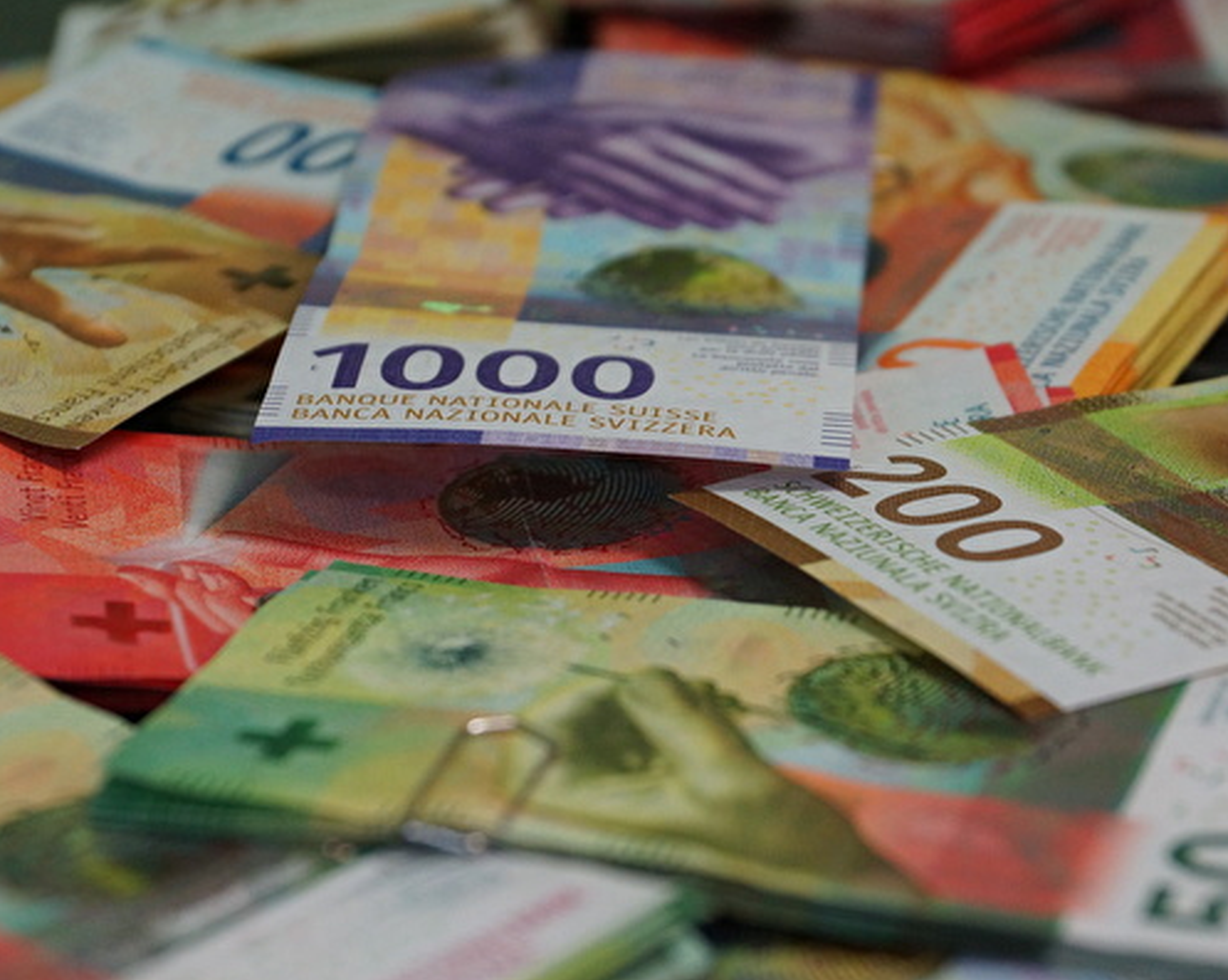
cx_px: 615
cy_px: 489
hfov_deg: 12.6
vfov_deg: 10.1
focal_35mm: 153
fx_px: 5557
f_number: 5.6
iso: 1600
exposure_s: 1/160
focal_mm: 90
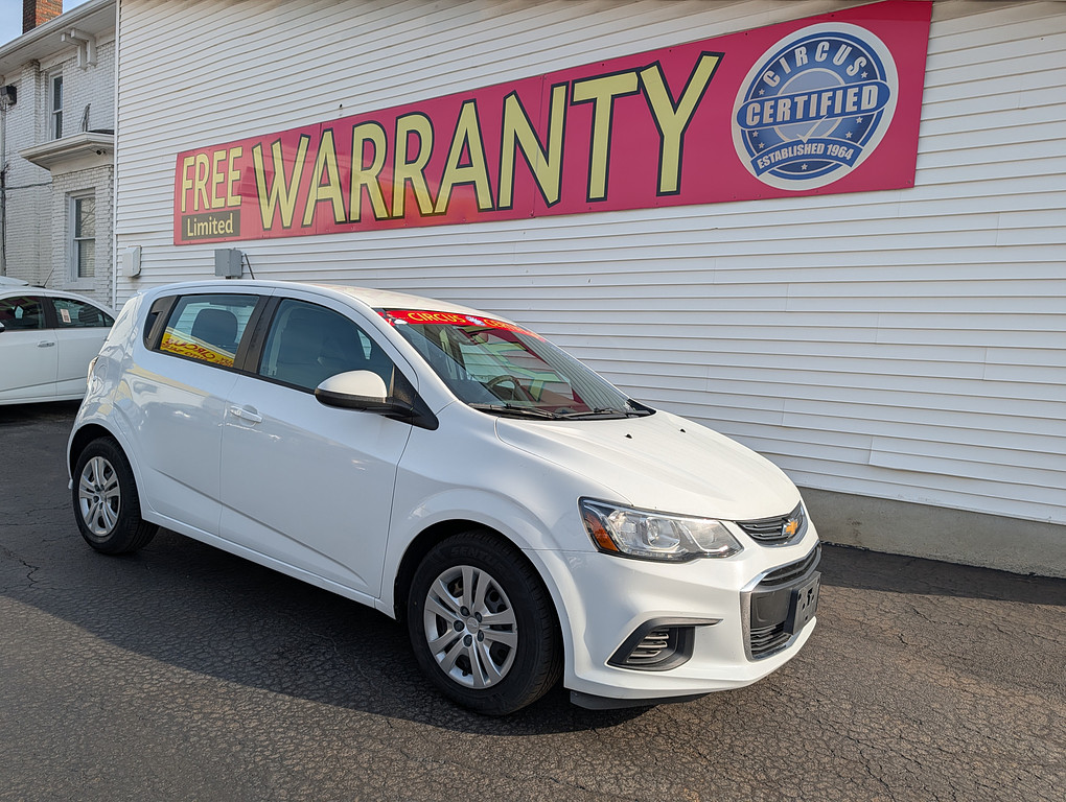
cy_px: 401
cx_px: 533
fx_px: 740
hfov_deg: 71.5
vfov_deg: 56.9
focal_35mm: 24
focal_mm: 6.9
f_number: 1.68
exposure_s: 1/1645
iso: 25
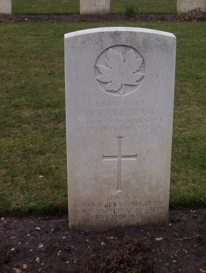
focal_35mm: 81
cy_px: 136
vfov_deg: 24.0
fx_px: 639
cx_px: 103
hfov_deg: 18.3
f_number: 3.62
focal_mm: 10.76
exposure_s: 1/326
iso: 100
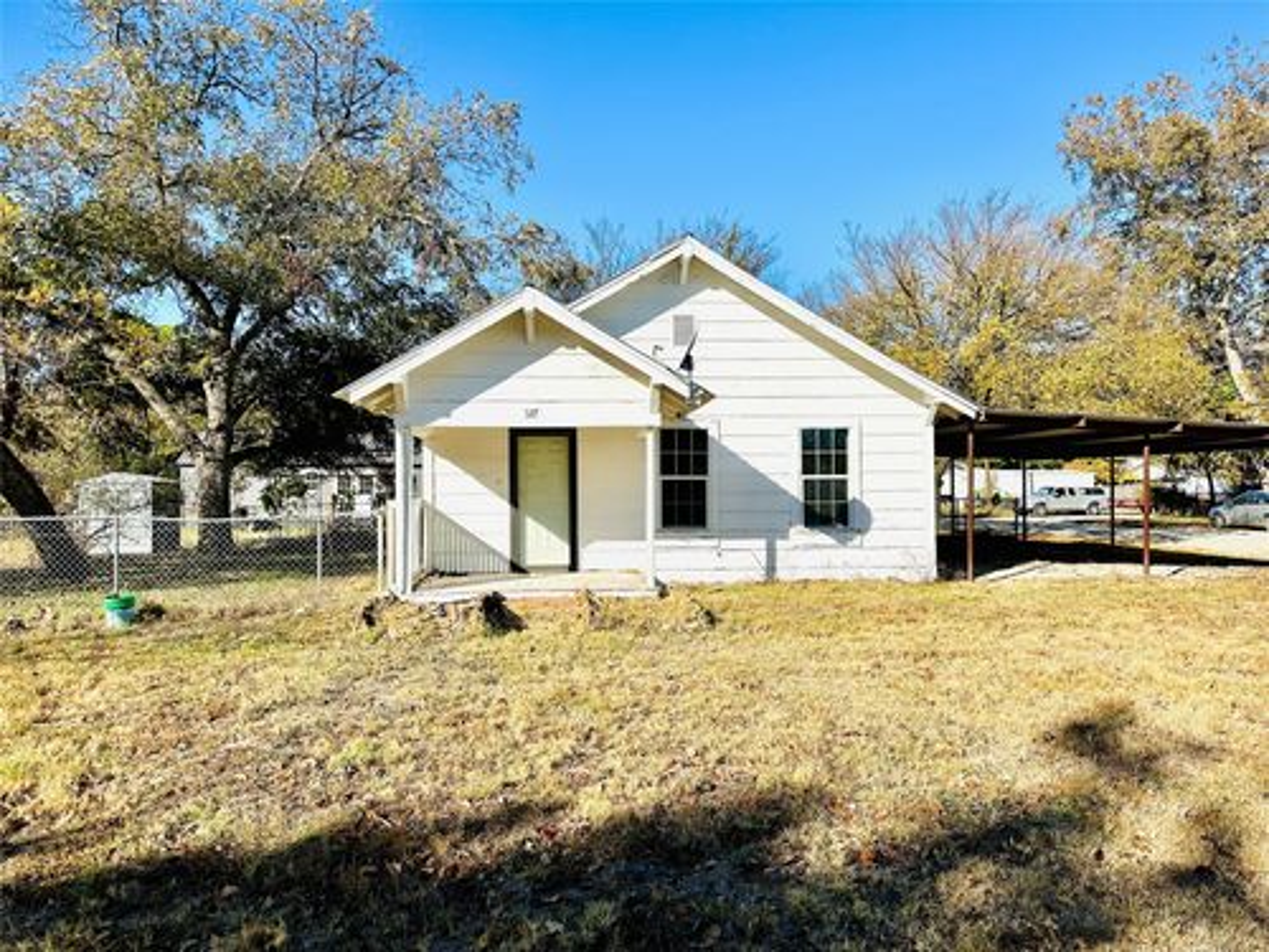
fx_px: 880
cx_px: 634
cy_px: 476
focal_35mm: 24
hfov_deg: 71.6
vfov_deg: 56.8
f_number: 1.78
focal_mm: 6.86
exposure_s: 1/5848
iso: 80
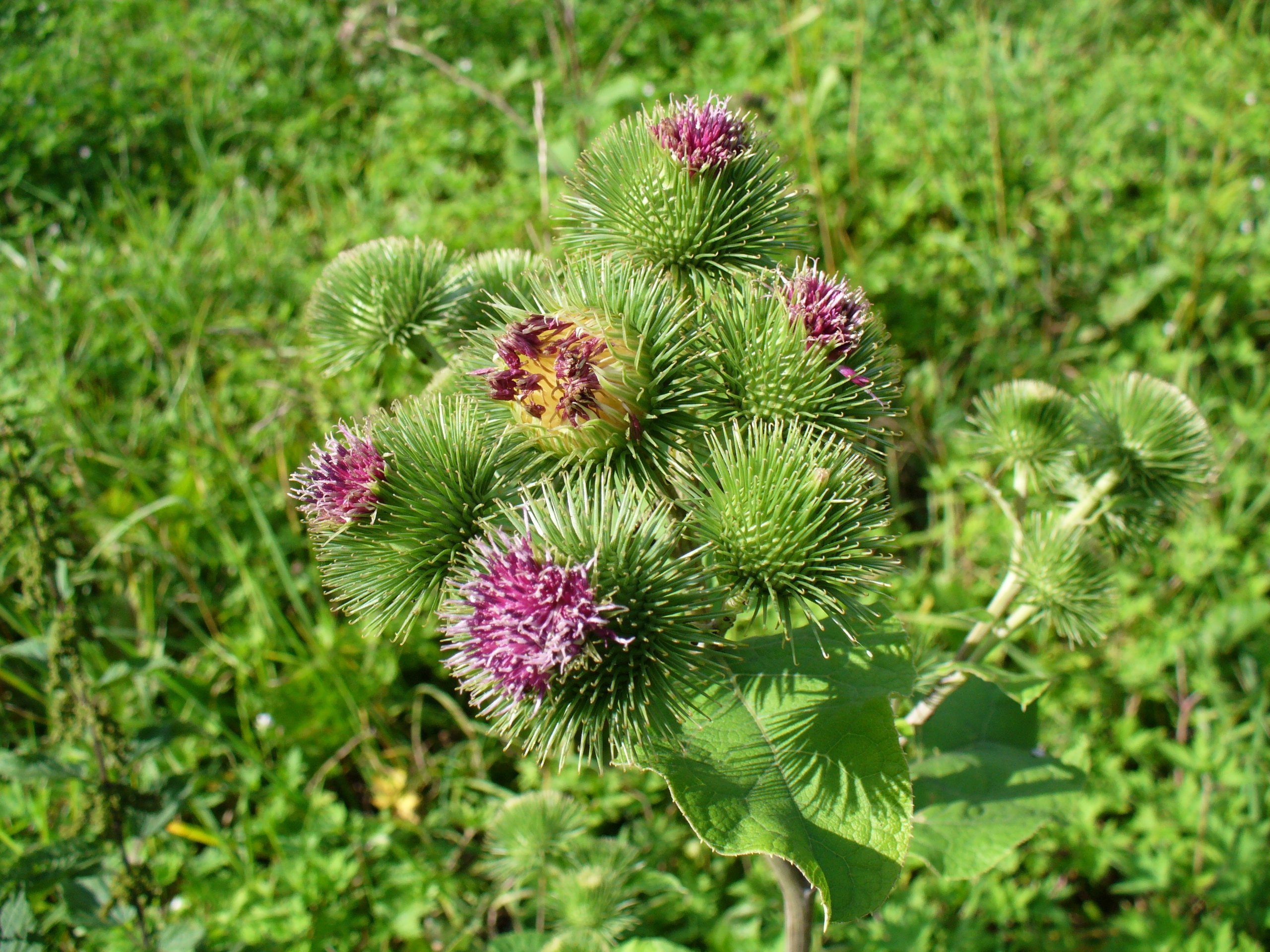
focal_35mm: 37
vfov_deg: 38.7
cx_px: 635
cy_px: 476
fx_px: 1357
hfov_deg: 50.1
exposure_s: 1/160
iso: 80
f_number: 5.6
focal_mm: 6.1
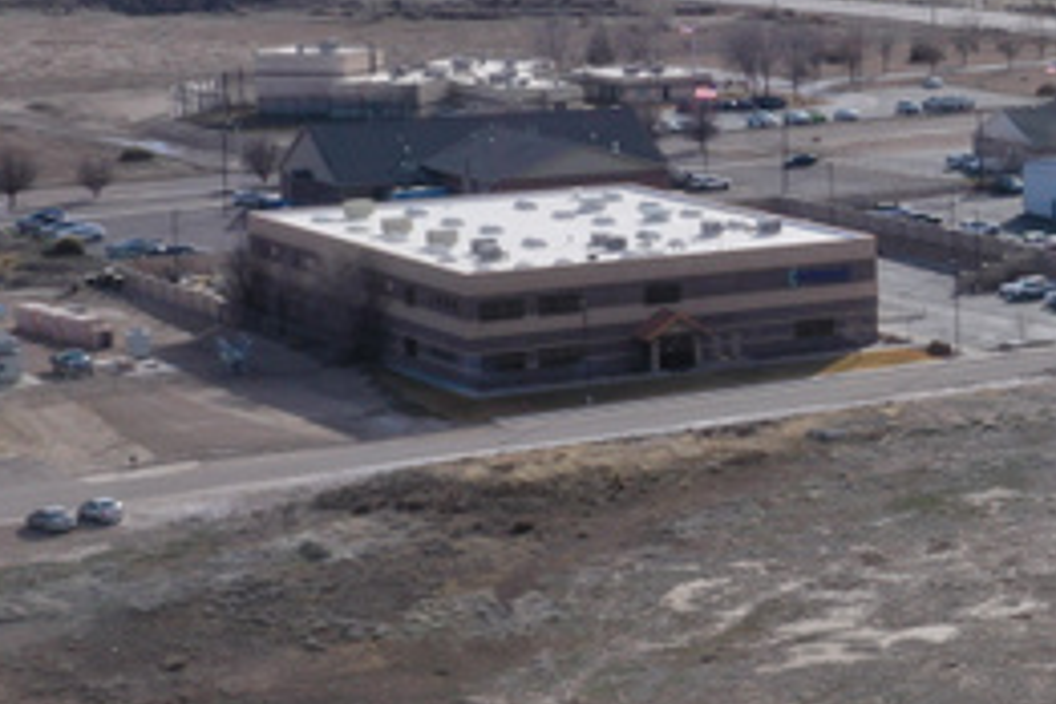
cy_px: 196
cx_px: 1720
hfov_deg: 16.4
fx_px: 3226
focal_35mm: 110
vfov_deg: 12.4
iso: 100
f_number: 11
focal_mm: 10.26
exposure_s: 1/160
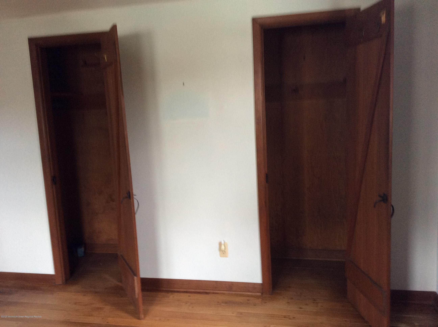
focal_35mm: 32
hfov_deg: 56.9
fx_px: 404
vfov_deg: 44.1
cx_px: 219
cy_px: 164
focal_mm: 3.3
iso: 80
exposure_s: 1/24
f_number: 2.4
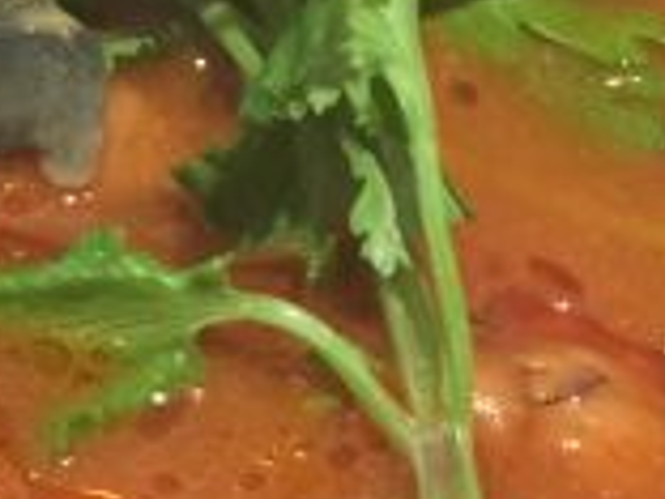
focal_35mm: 130
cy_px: 245
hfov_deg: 14.8
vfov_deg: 11.4
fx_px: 2497
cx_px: -77
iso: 160
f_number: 2.2
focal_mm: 4.15
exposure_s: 1/8
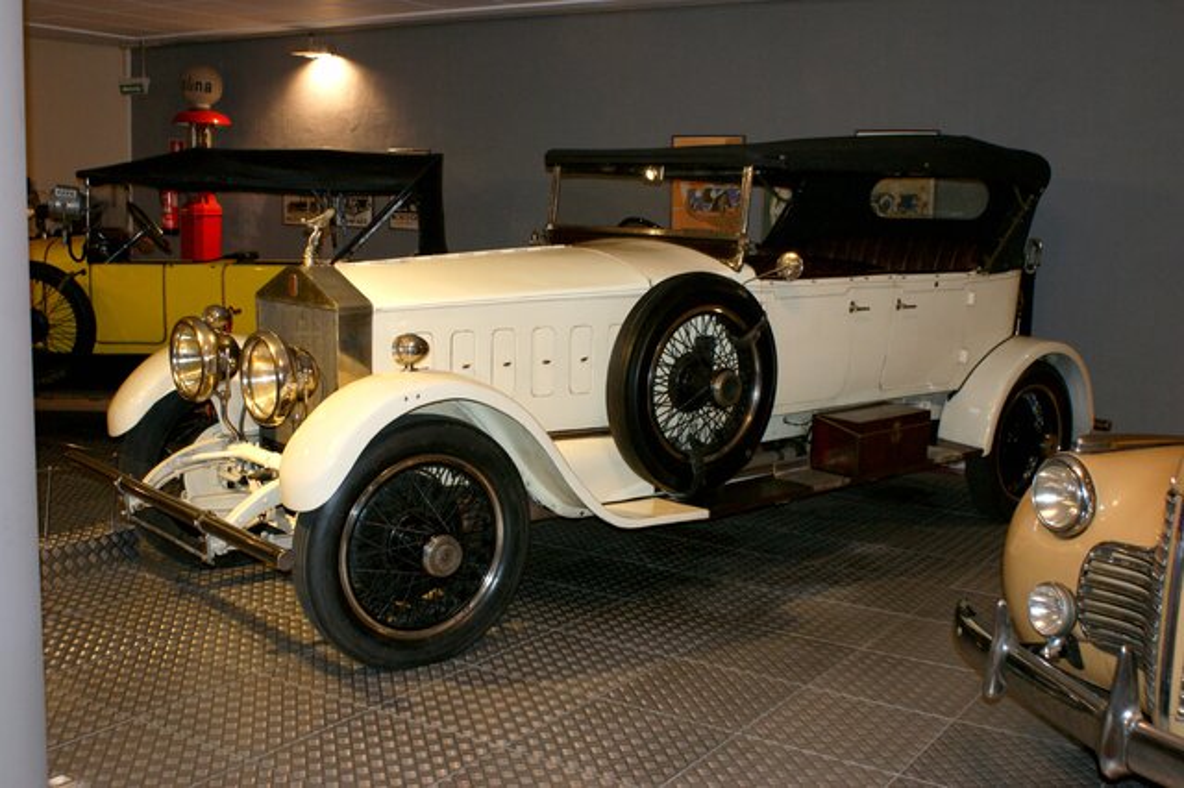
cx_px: 592
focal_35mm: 39
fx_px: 1282
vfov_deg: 34.2
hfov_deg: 49.6
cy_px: 394
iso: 400
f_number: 5.6
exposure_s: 1/60
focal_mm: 26
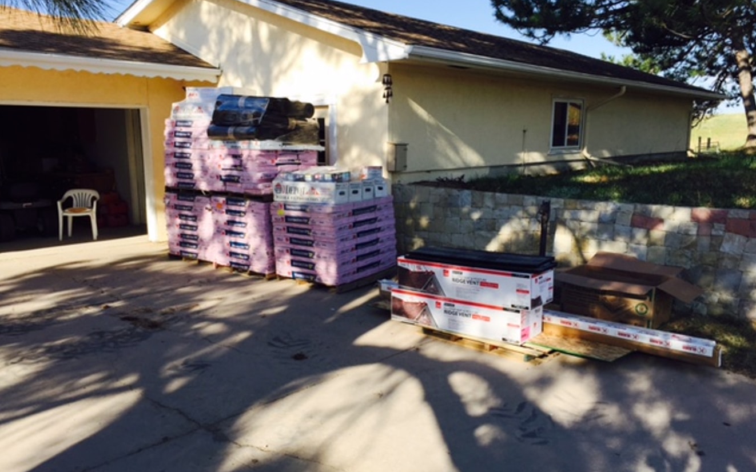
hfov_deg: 61.2
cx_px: 380
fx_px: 639
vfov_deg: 40.5
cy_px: 265
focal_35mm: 31
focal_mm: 4.15
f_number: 2.2
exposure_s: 1/1199
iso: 32
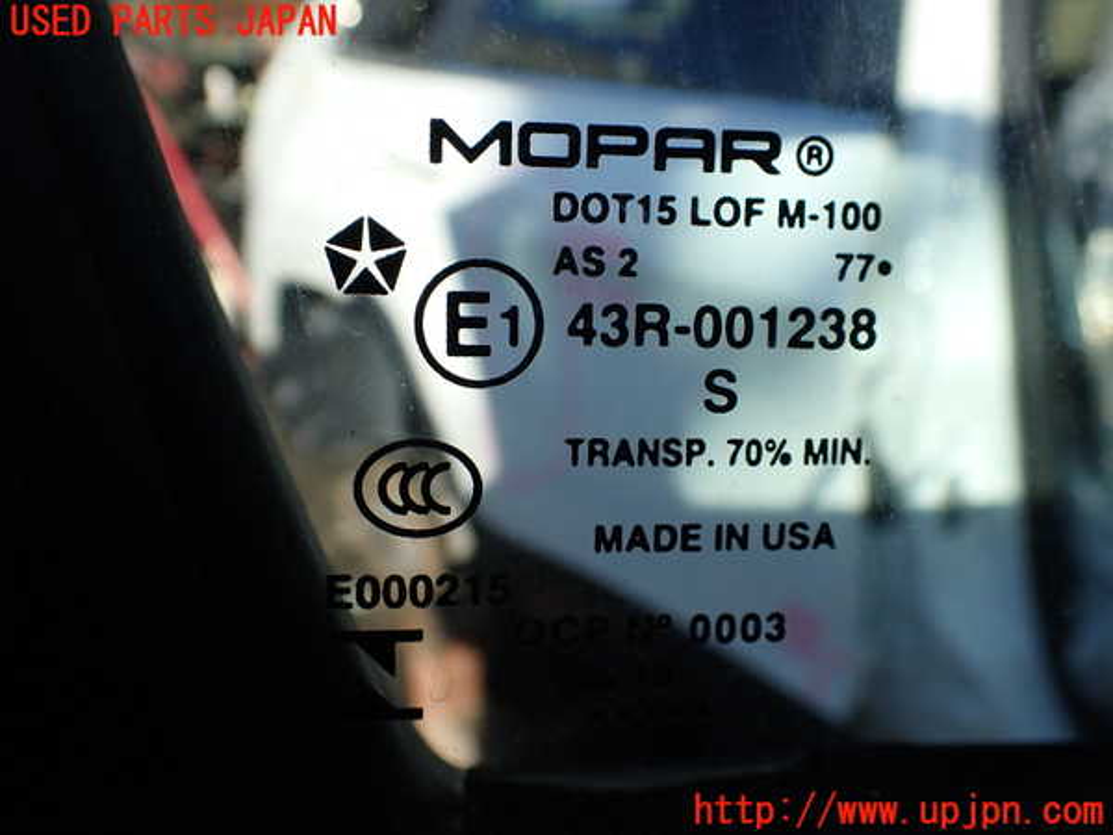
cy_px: 418
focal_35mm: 30
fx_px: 965
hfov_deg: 60.0
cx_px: 556
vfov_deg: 46.8
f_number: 3.2
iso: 100
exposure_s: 1/640
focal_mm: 5.4
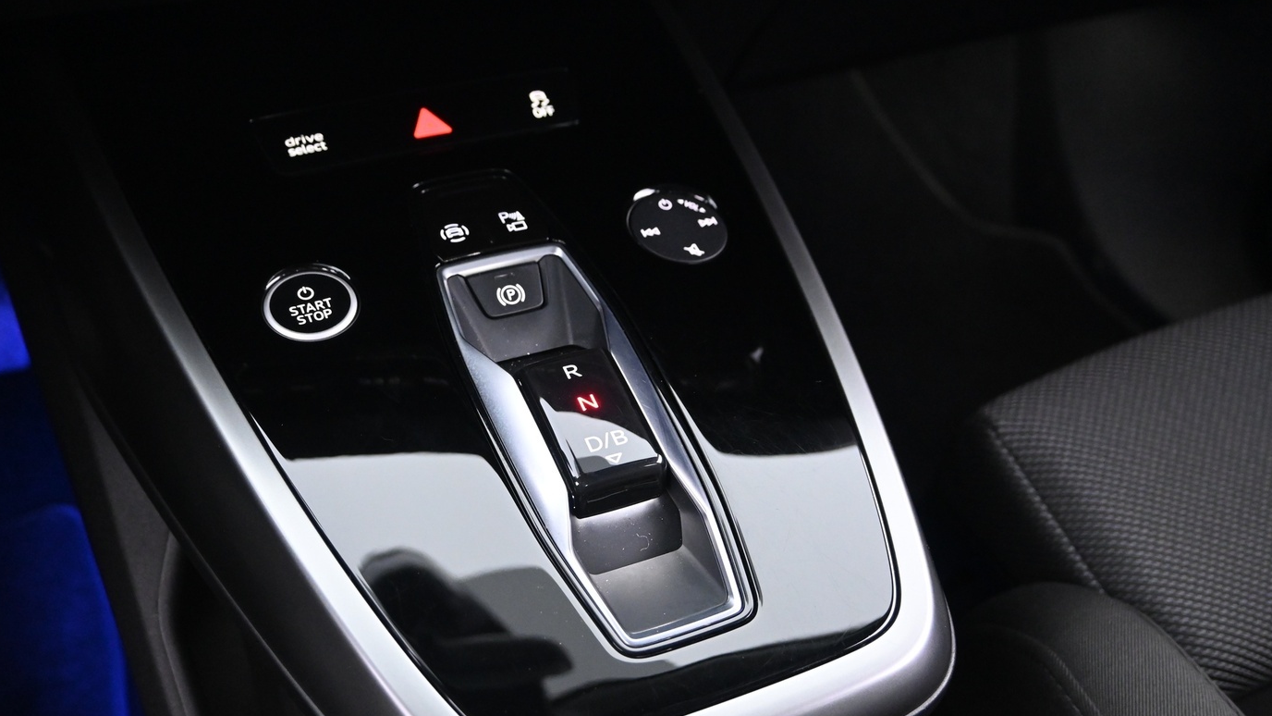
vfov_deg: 32.0
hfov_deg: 53.9
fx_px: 1248
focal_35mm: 37
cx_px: 561
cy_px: 395
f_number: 3.8
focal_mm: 20
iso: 2500
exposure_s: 1/8
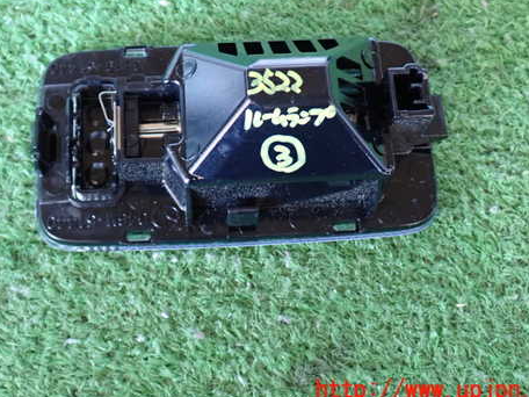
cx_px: 230
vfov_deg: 29.0
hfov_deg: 38.1
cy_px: 144
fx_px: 764
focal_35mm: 50
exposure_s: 1/25
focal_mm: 6.83
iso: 800
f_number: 2.7
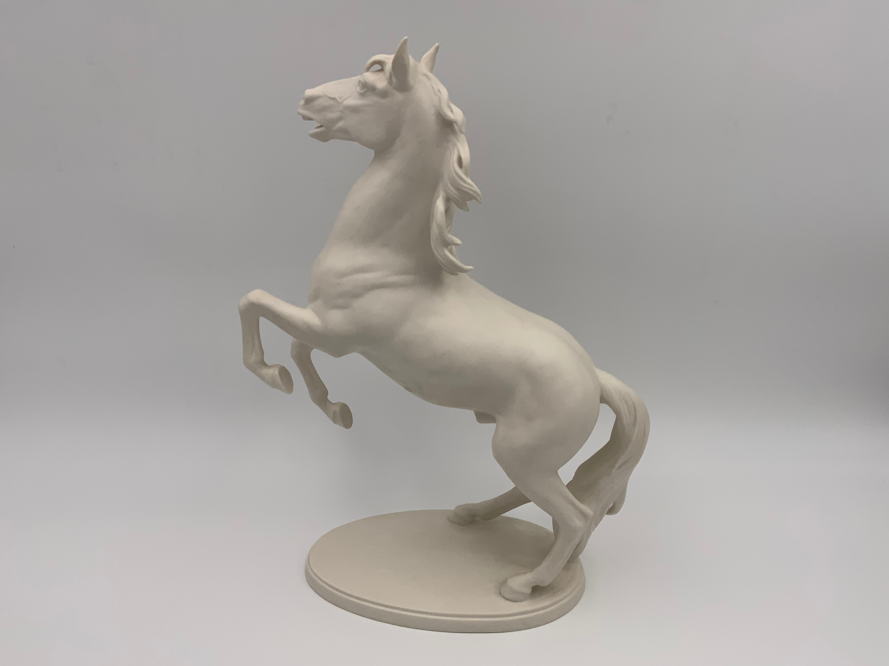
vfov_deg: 46.8
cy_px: 339
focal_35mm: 30
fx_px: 770
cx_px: 447
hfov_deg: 60.0
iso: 16
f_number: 1.8
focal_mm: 3
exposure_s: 1/1279
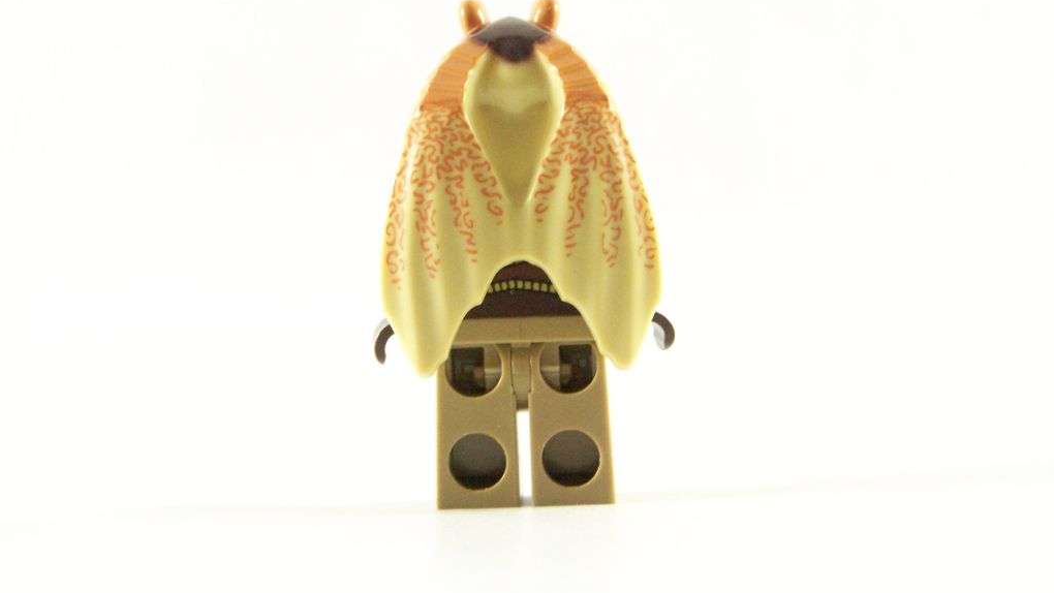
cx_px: 527
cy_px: 244
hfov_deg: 16.8
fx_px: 3578
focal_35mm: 128
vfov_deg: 9.5
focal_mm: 19.4
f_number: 3.6
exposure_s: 1/60
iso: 400
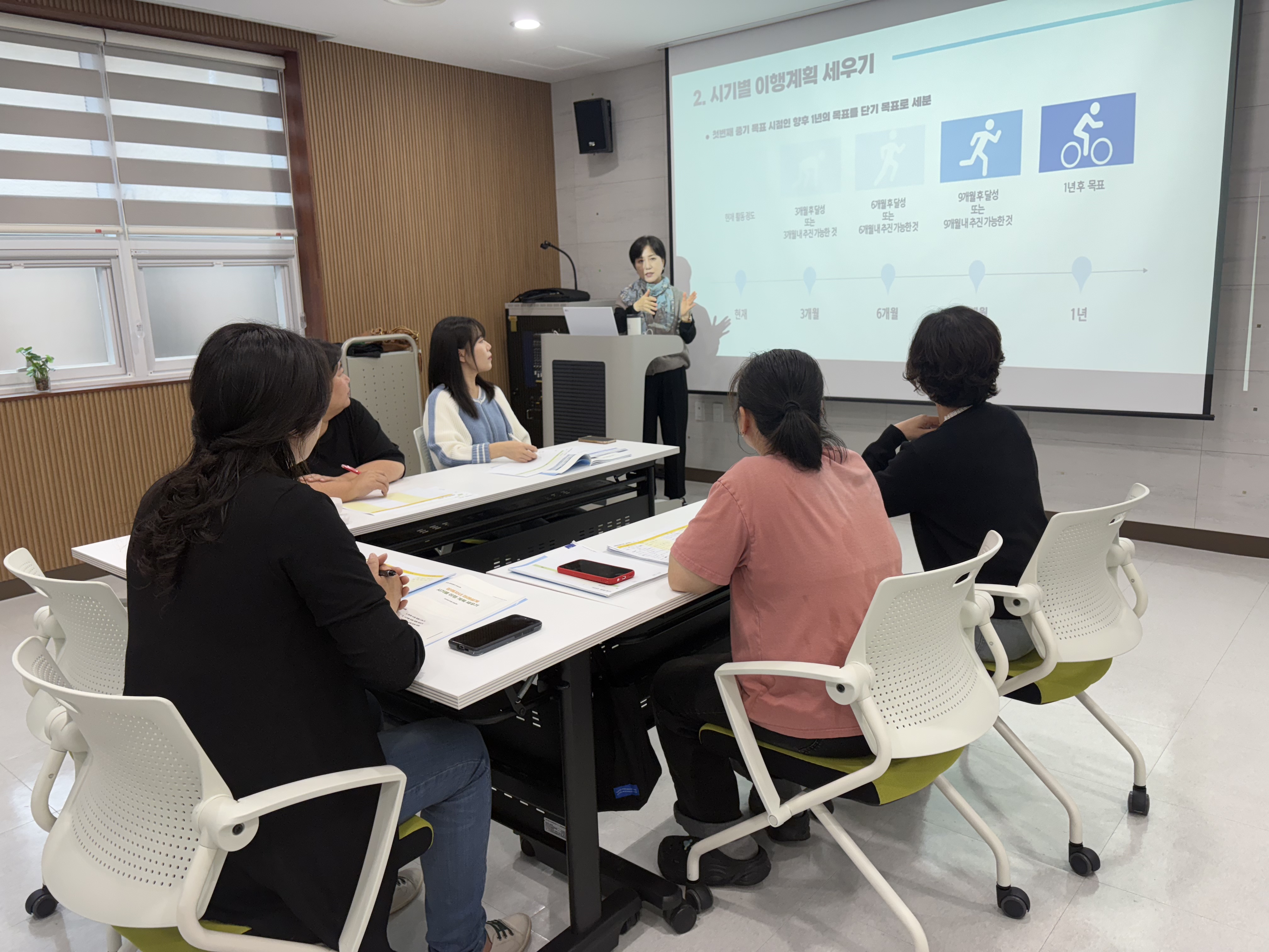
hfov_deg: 67.3
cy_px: 476
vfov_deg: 53.1
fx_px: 953
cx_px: 634
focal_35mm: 26
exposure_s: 1/120
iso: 80
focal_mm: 5.96
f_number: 1.6
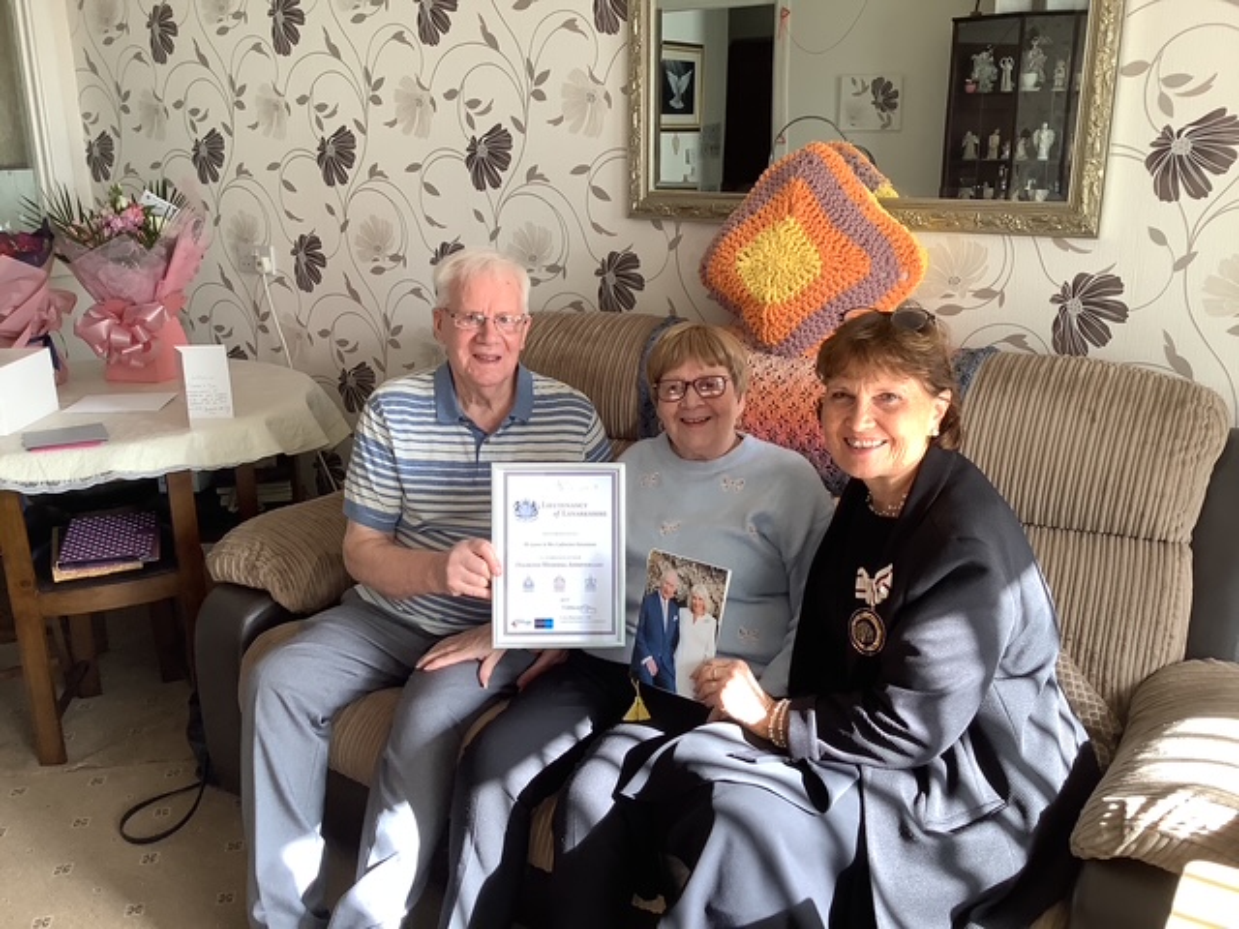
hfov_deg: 58.4
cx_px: 620
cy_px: 464
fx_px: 1110
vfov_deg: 45.4
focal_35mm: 31
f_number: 2.4
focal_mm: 3.3
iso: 64
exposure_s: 1/60
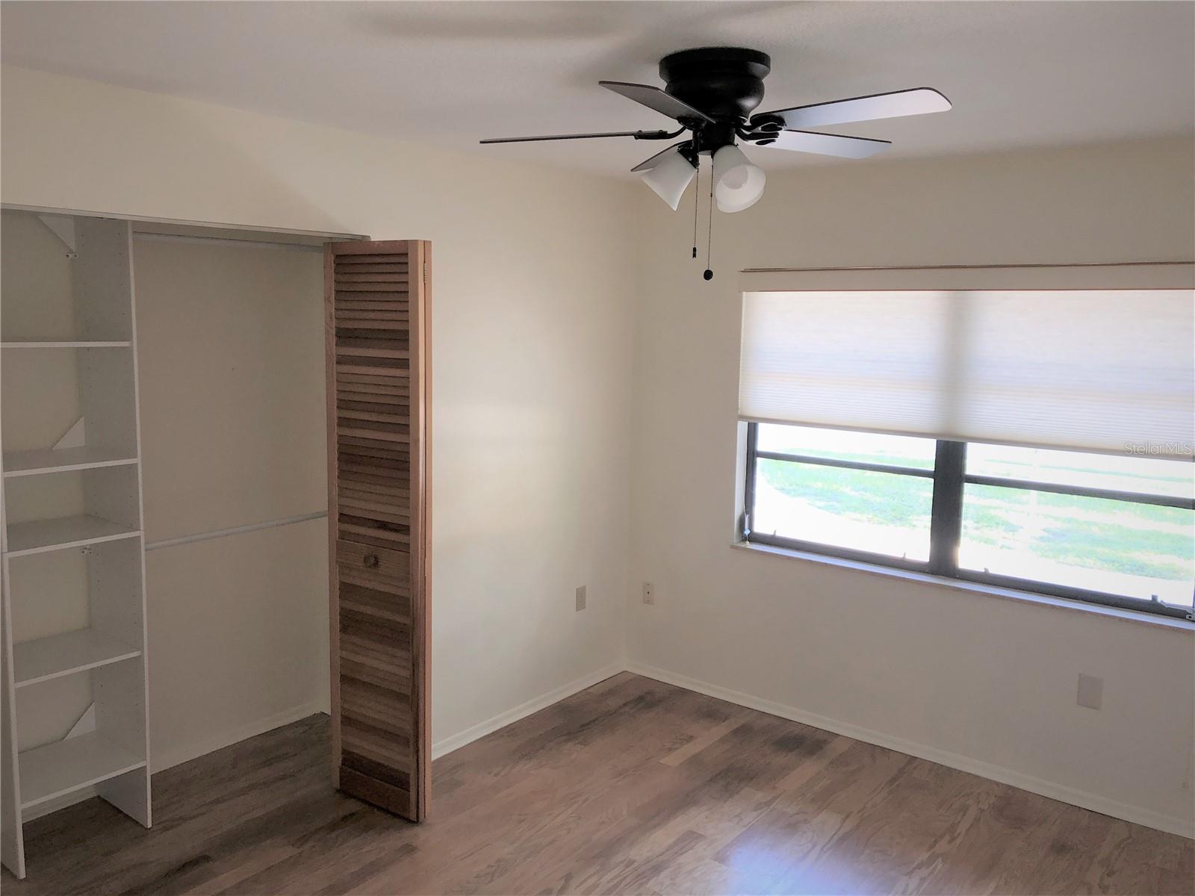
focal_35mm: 28
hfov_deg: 63.4
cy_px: 448
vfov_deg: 49.7
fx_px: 967
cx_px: 598
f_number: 1.8
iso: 32
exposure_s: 1/15
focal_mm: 4
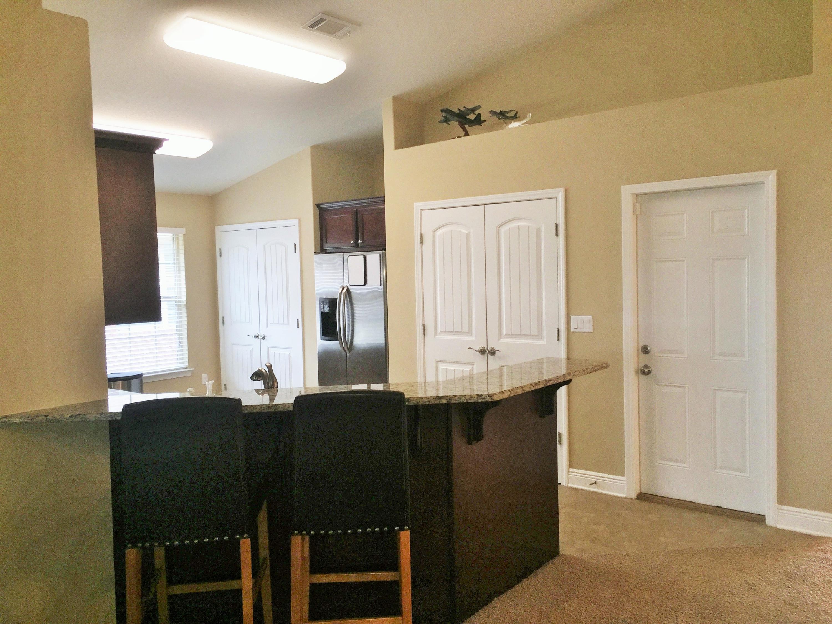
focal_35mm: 29
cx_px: 416
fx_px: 697
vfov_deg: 48.2
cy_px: 312
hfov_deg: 61.7
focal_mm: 4.15
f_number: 2.2
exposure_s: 1/30
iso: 32
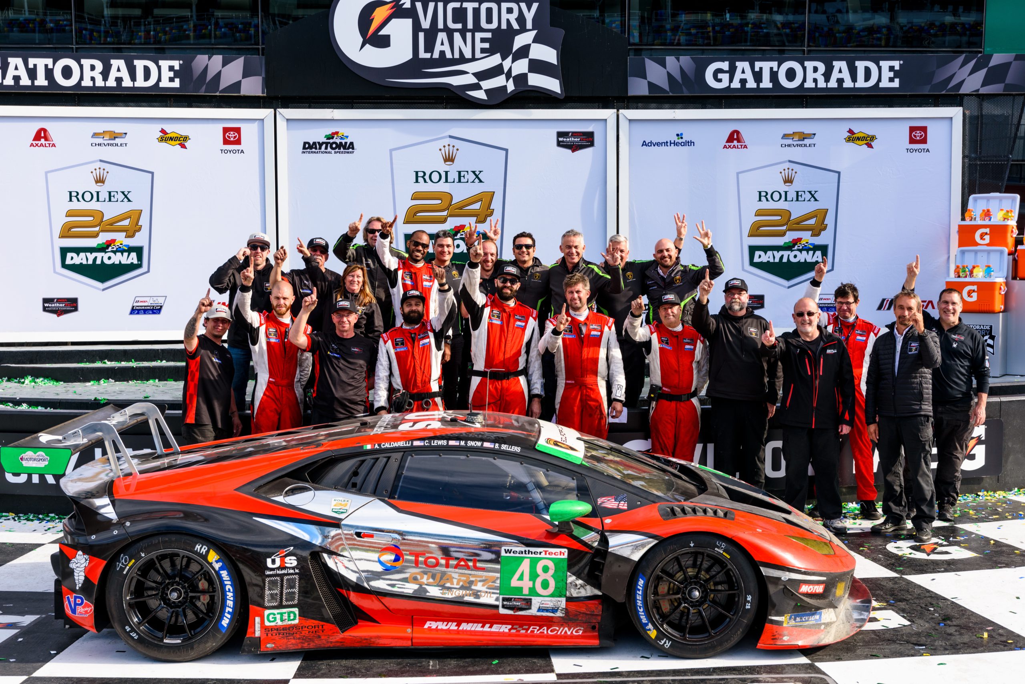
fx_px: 1282
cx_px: 512
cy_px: 342
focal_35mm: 45
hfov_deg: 43.6
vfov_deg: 29.9
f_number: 5.6
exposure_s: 1/500
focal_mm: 45
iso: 200
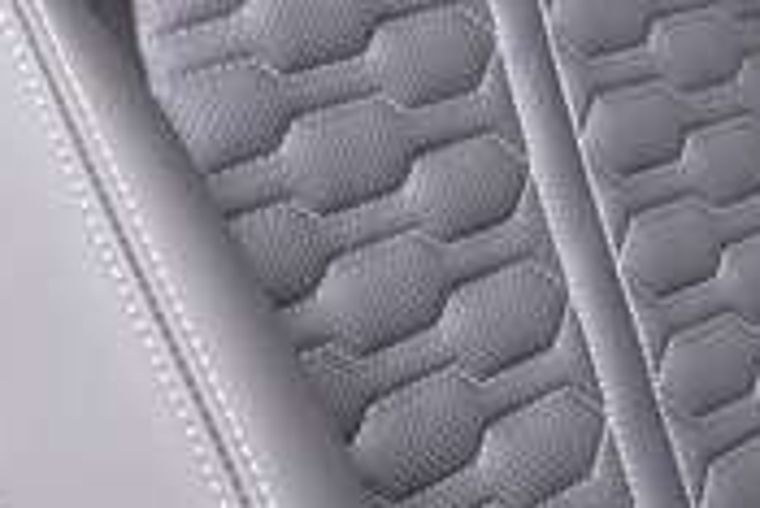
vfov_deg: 12.9
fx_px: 2092
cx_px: 1125
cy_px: -310
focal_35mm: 99
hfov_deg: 18.4
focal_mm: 24
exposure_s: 10
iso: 100
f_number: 16
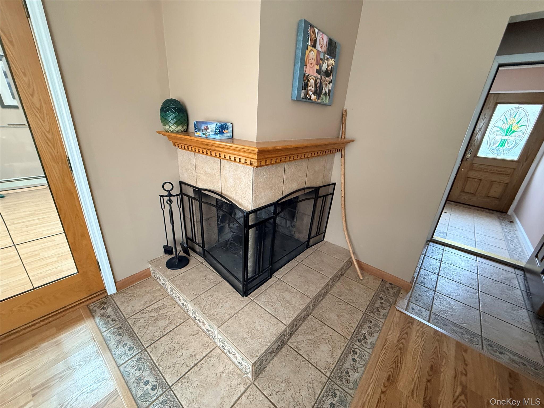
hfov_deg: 102.1
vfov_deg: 85.7
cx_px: 272
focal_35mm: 14
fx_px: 220
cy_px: 204
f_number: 2.2
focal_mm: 2.22
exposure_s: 1/60
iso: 400
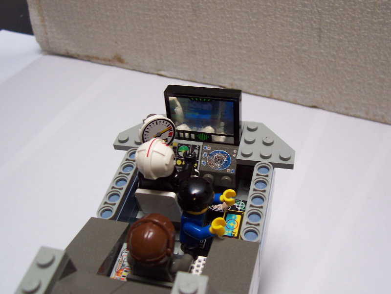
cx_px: 196
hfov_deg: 50.1
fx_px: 418
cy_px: 147
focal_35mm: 37
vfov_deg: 38.7
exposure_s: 1/30
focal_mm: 5.6
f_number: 2.8
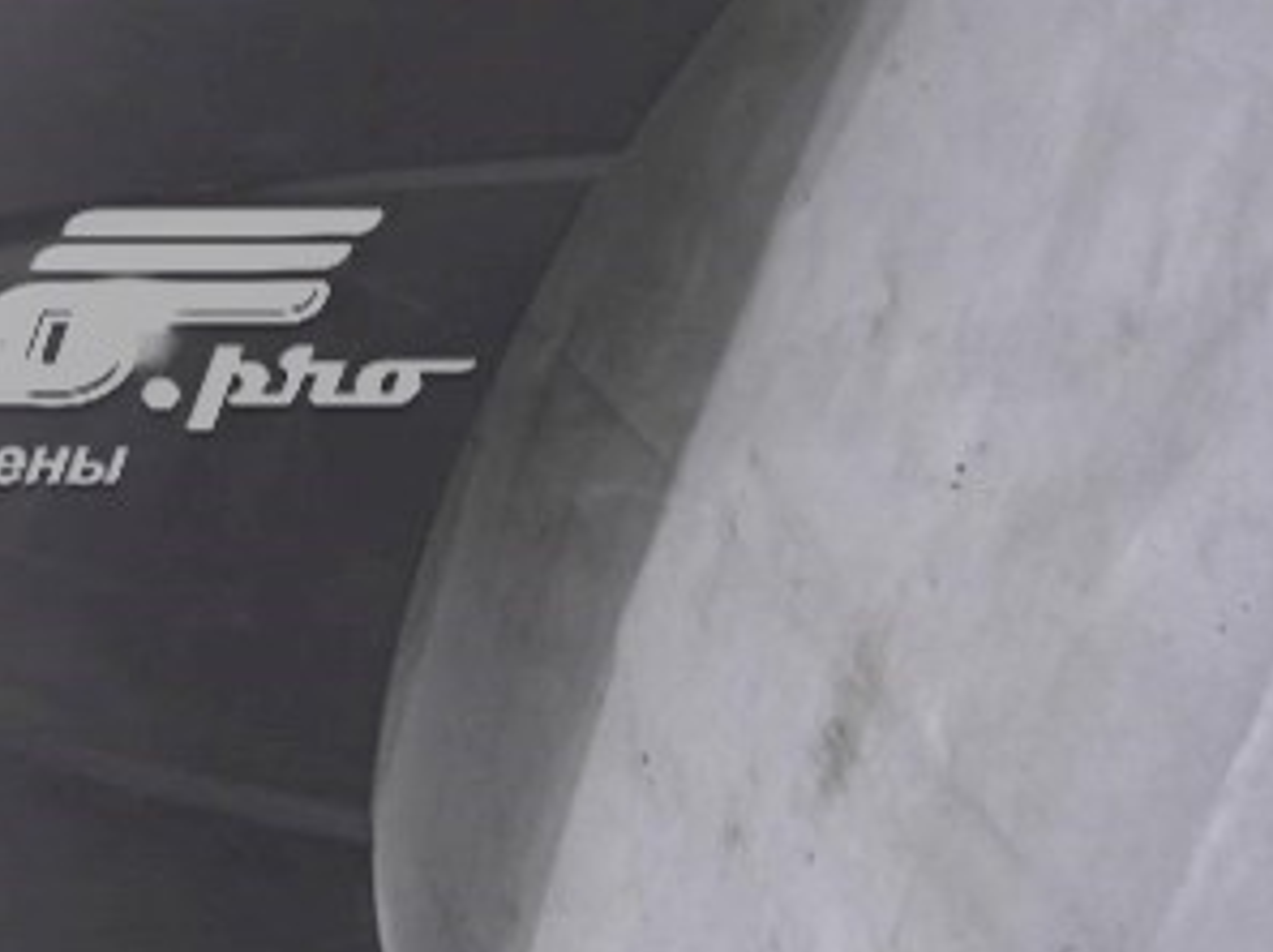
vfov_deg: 17.9
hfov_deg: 22.8
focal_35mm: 82
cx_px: -43
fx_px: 3012
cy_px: 339
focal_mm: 7.9
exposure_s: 1/30
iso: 200
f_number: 2.8
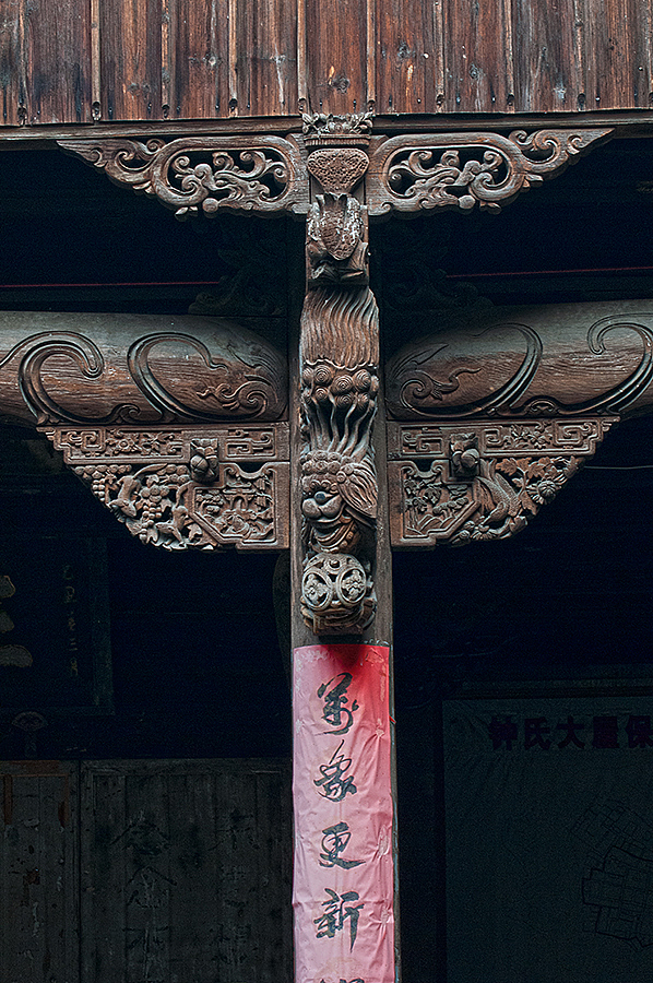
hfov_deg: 11.4
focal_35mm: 120
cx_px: 326
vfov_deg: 17.1
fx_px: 3272
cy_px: 492
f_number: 7.1
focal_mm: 80
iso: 500
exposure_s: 1/80
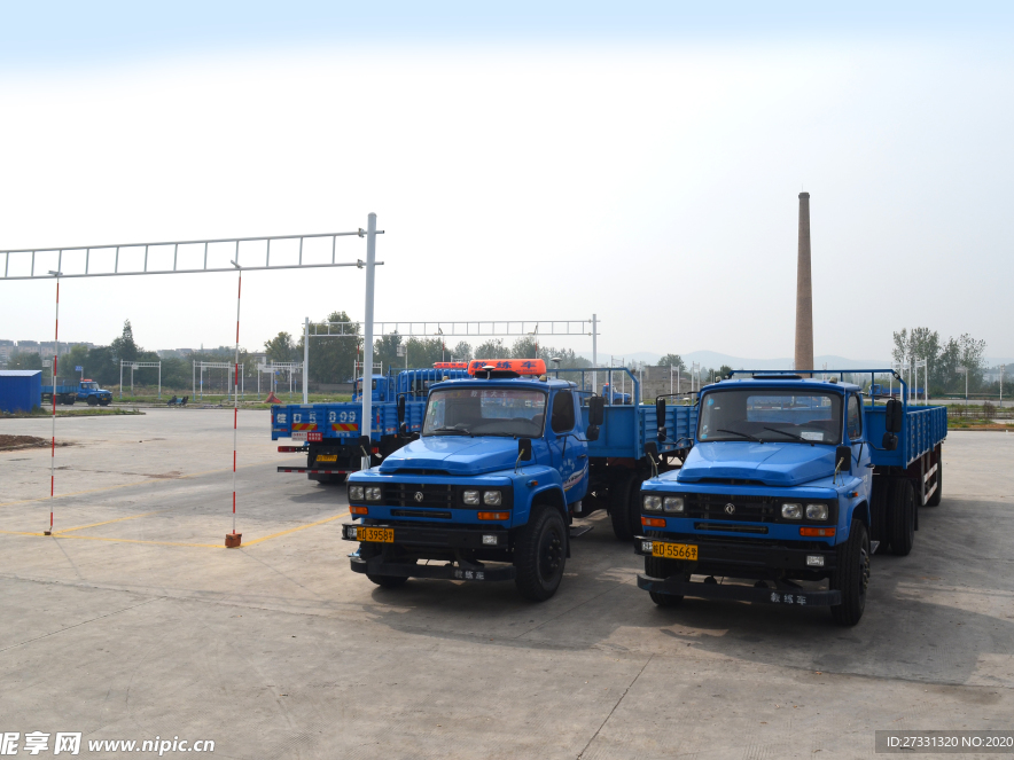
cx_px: 560
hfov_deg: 59.8
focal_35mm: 30
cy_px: 376
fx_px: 879
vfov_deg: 46.8
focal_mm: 18
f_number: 11
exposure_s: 1/400
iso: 200
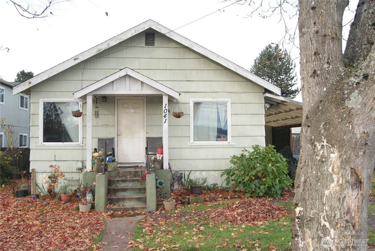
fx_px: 407
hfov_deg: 49.5
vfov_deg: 34.3
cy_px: 126
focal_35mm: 39
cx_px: 188
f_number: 5.6
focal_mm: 26
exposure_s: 1/160
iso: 100
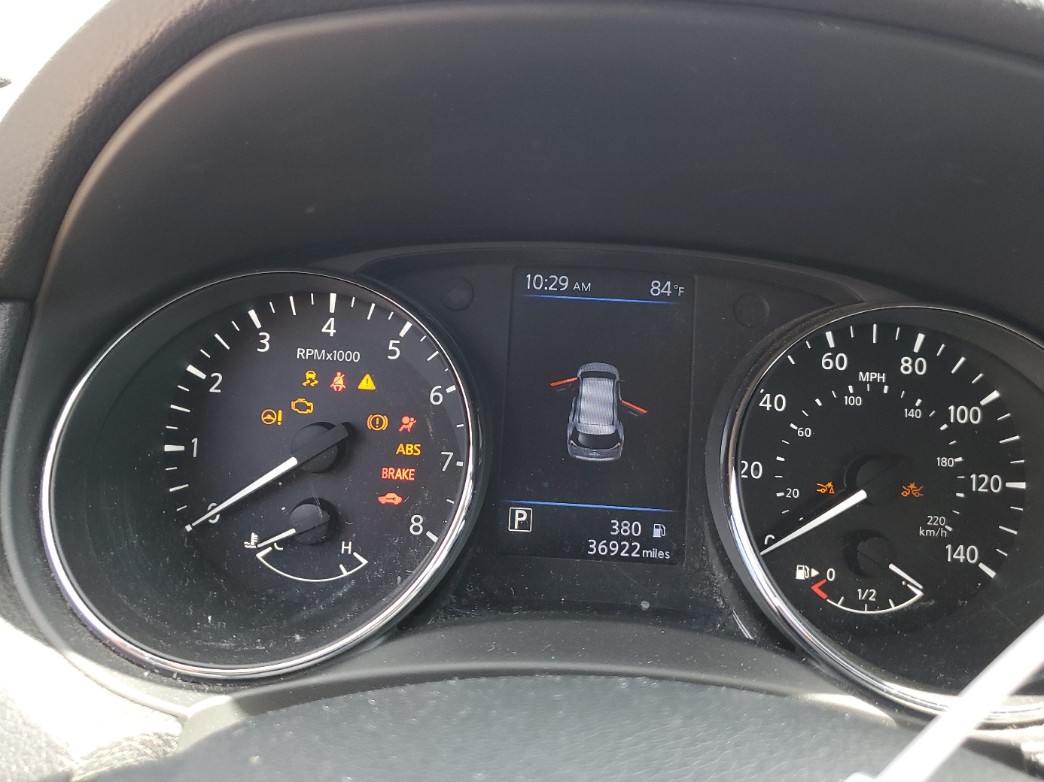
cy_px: 355
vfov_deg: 46.7
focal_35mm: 30
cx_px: 537
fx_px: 905
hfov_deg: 60.0
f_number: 1.5
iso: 83
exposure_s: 1/120
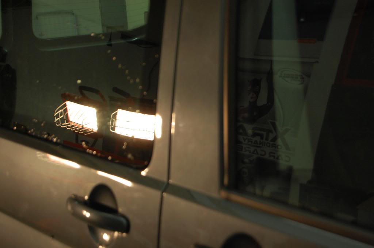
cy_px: 124
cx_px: 187
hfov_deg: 24.6
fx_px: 856
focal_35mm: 82
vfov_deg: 16.5
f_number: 5.6
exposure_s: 1/30
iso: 560
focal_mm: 55
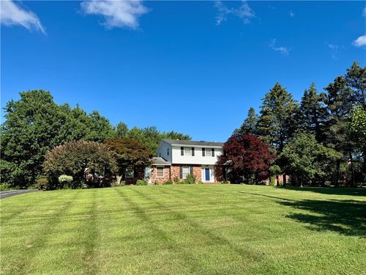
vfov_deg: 56.8
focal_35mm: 24
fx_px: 254
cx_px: 183
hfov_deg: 71.6
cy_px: 138
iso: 80
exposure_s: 1/3597
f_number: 1.78
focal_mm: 6.76
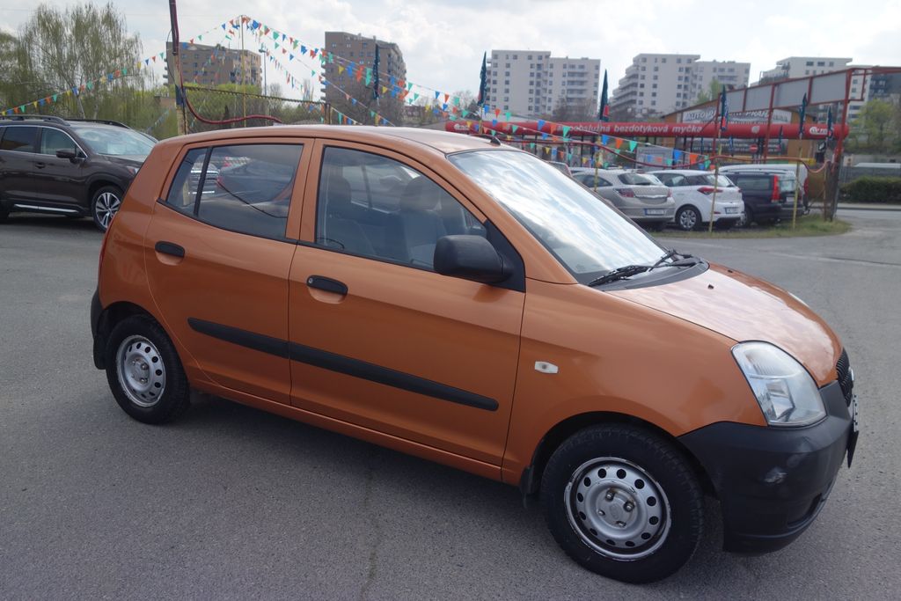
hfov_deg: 65.5
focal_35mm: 28
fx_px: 701
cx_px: 450
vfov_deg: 46.4
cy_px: 300
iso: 125
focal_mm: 10.4
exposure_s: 1/1250
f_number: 2.8
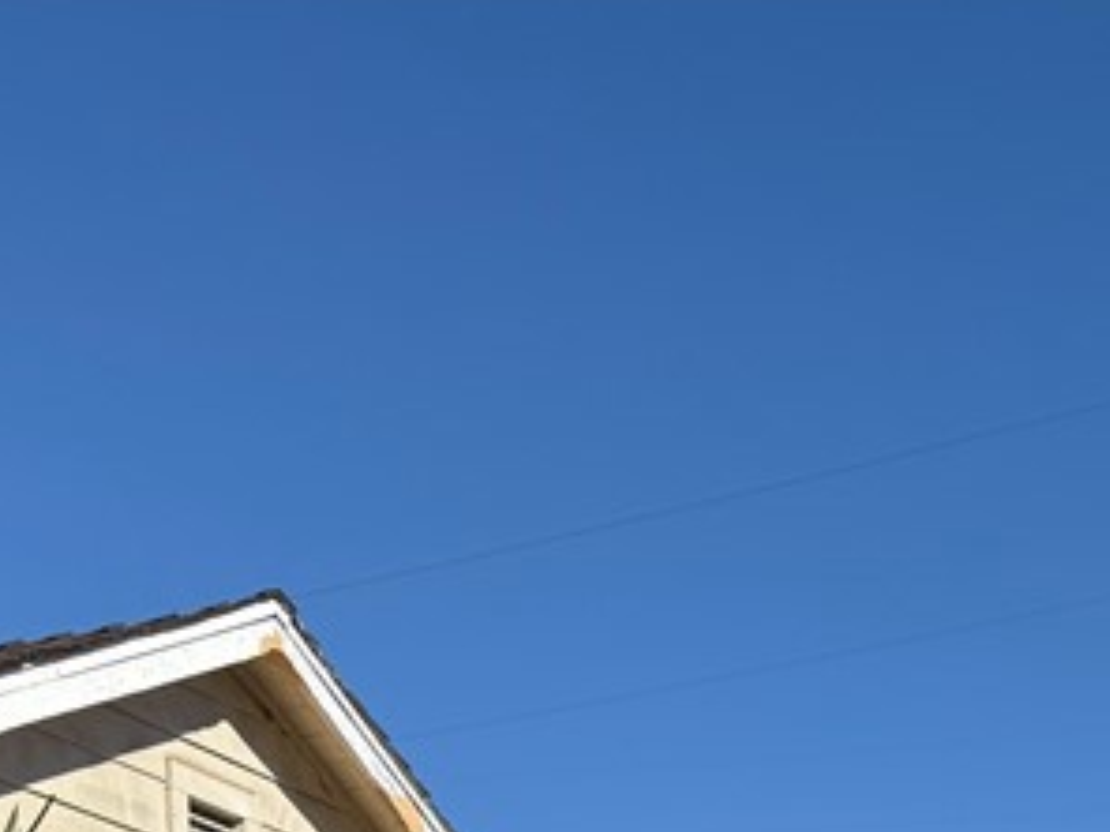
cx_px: 821
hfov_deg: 23.3
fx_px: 2661
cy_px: 1398
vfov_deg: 15.7
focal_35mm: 83
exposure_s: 1/6173
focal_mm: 6.76
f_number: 1.78
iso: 80
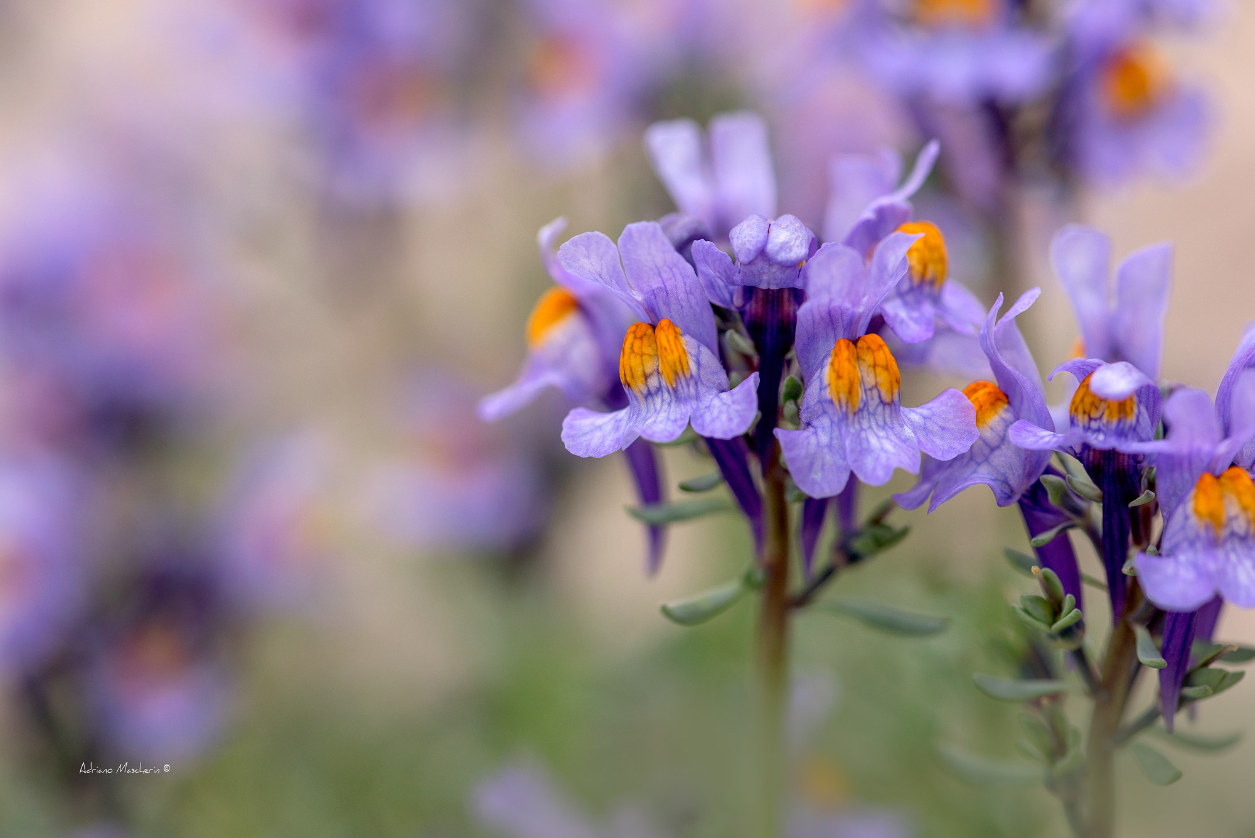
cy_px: 419
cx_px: 628
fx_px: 3662
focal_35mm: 105
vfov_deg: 13.1
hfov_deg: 19.4
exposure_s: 1/320
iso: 400
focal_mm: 105
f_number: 8
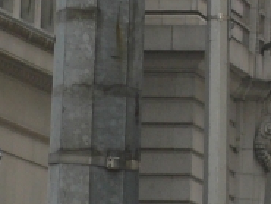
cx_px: 683
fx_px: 5280
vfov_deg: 2.2
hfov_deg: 2.9
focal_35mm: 674
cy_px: -269
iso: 80
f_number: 4
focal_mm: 20.3
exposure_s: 1/160
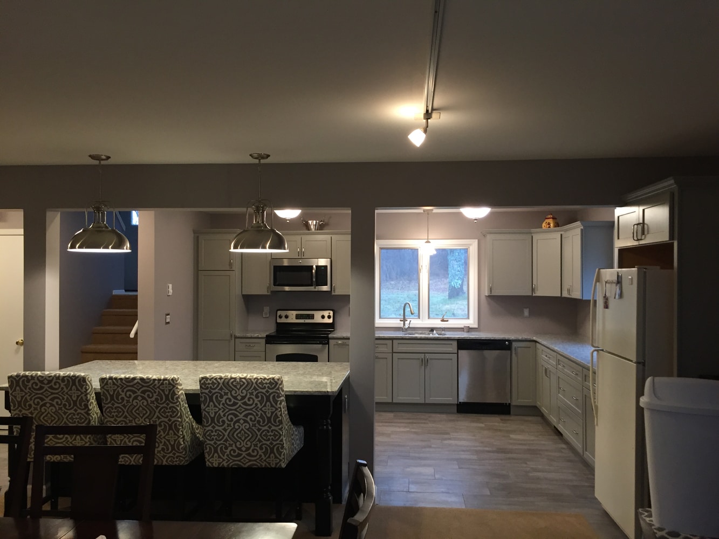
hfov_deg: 61.7
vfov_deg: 48.2
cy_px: 270
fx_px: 602
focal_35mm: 29
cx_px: 360
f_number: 2.2
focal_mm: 4.15
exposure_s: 1/30
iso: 100
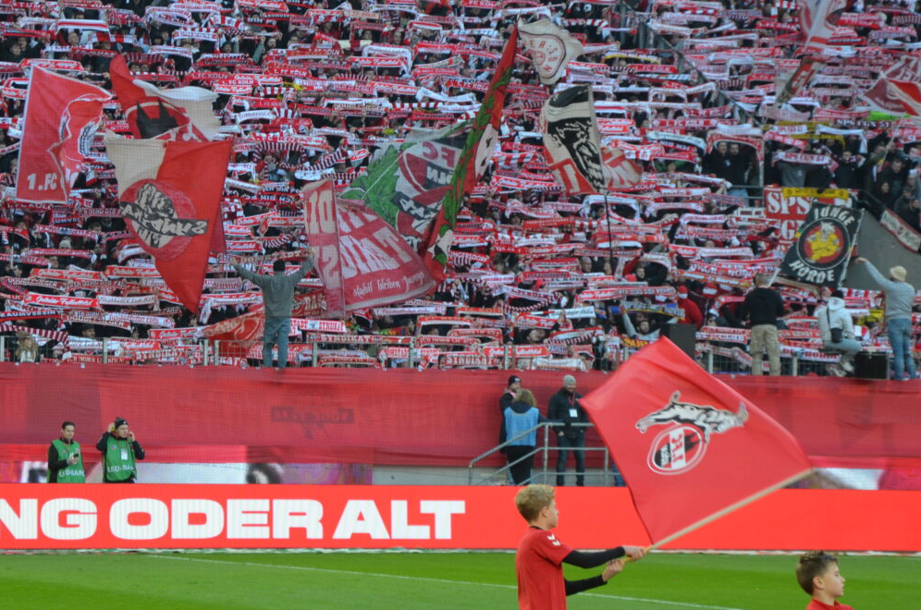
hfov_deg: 11.4
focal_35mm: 181
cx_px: 338
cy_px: 261
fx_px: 4617
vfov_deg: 7.6
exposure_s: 1/250
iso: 560
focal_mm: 75
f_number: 5.3
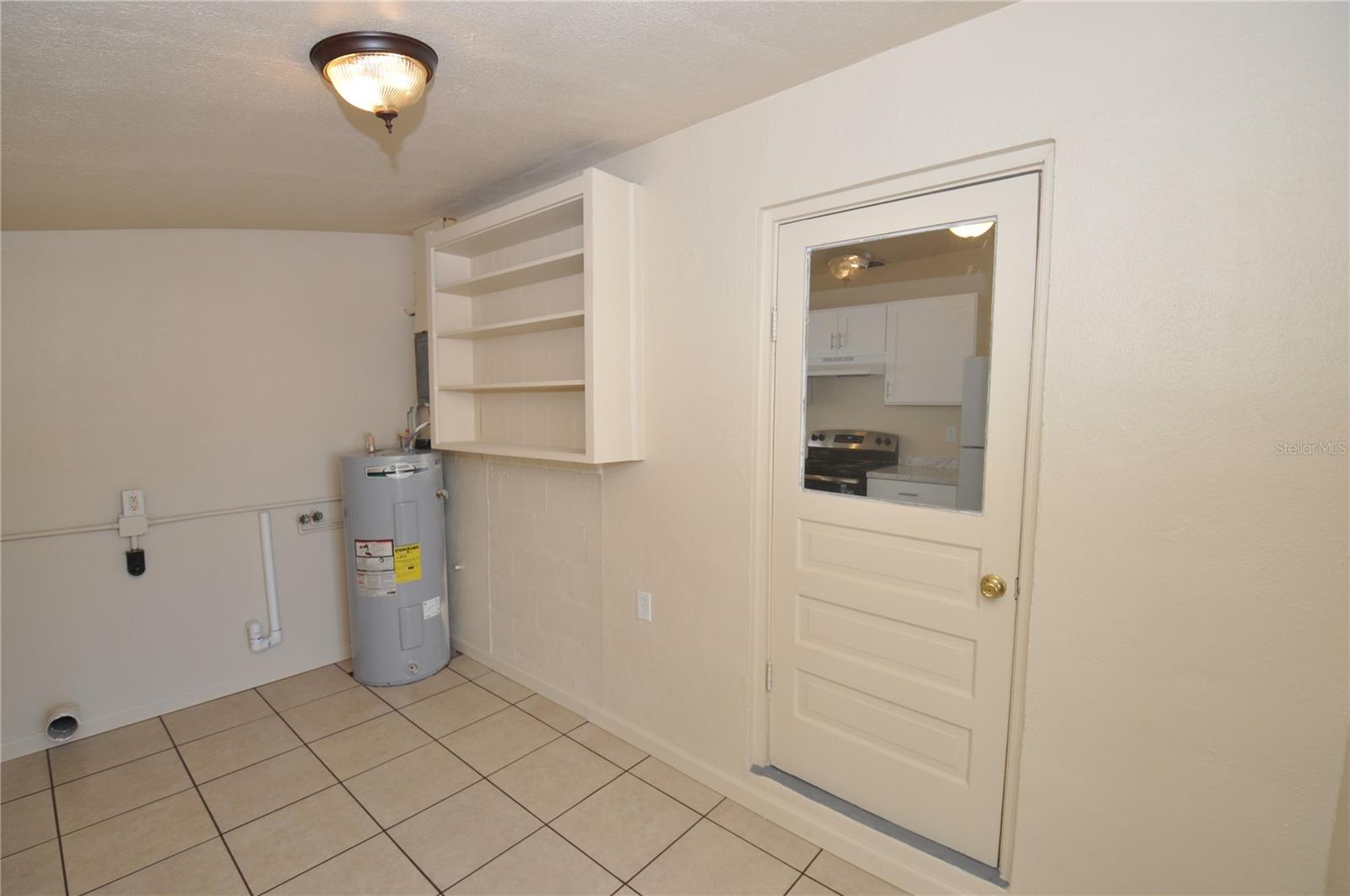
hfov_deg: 100.5
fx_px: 562
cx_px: 675
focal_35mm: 15
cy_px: 448
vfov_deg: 77.2
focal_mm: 10
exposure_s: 1/125
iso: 320
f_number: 5.6
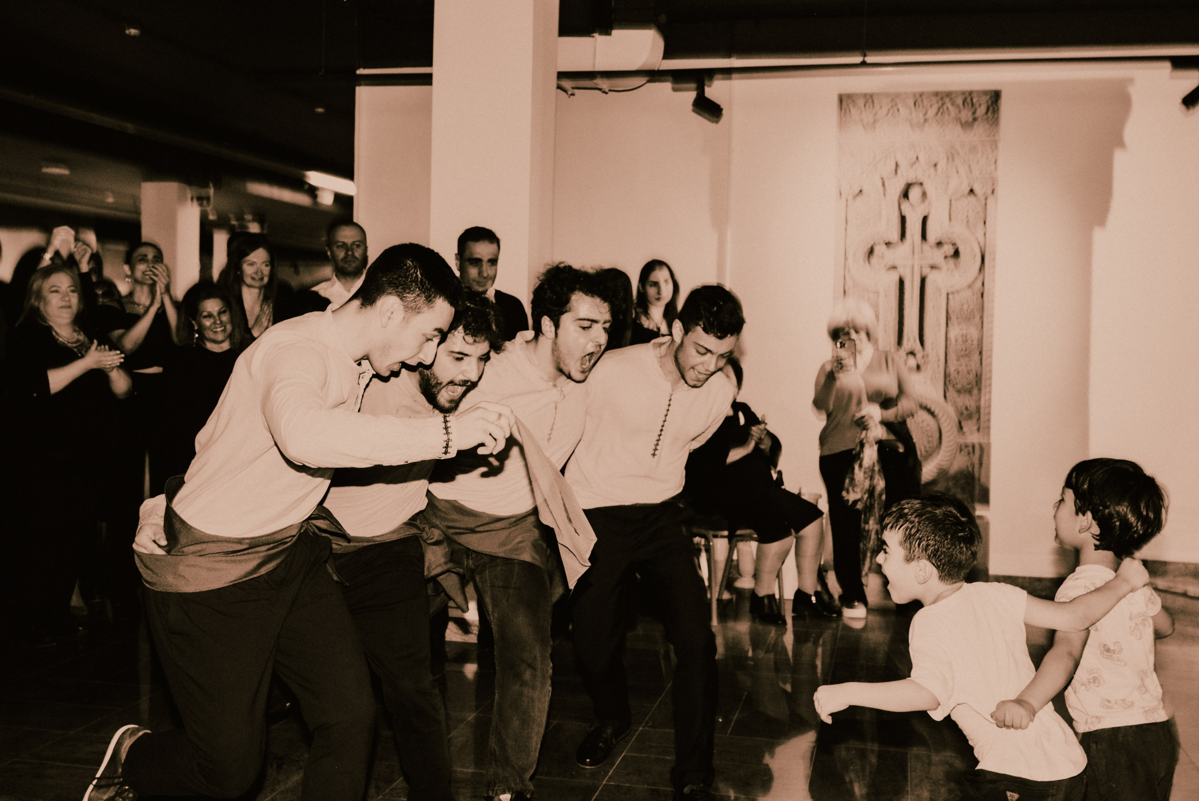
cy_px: 400
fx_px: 1266
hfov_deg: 50.7
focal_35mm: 38
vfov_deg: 35.1
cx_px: 600
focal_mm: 38
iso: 2000
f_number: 9
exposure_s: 1/15
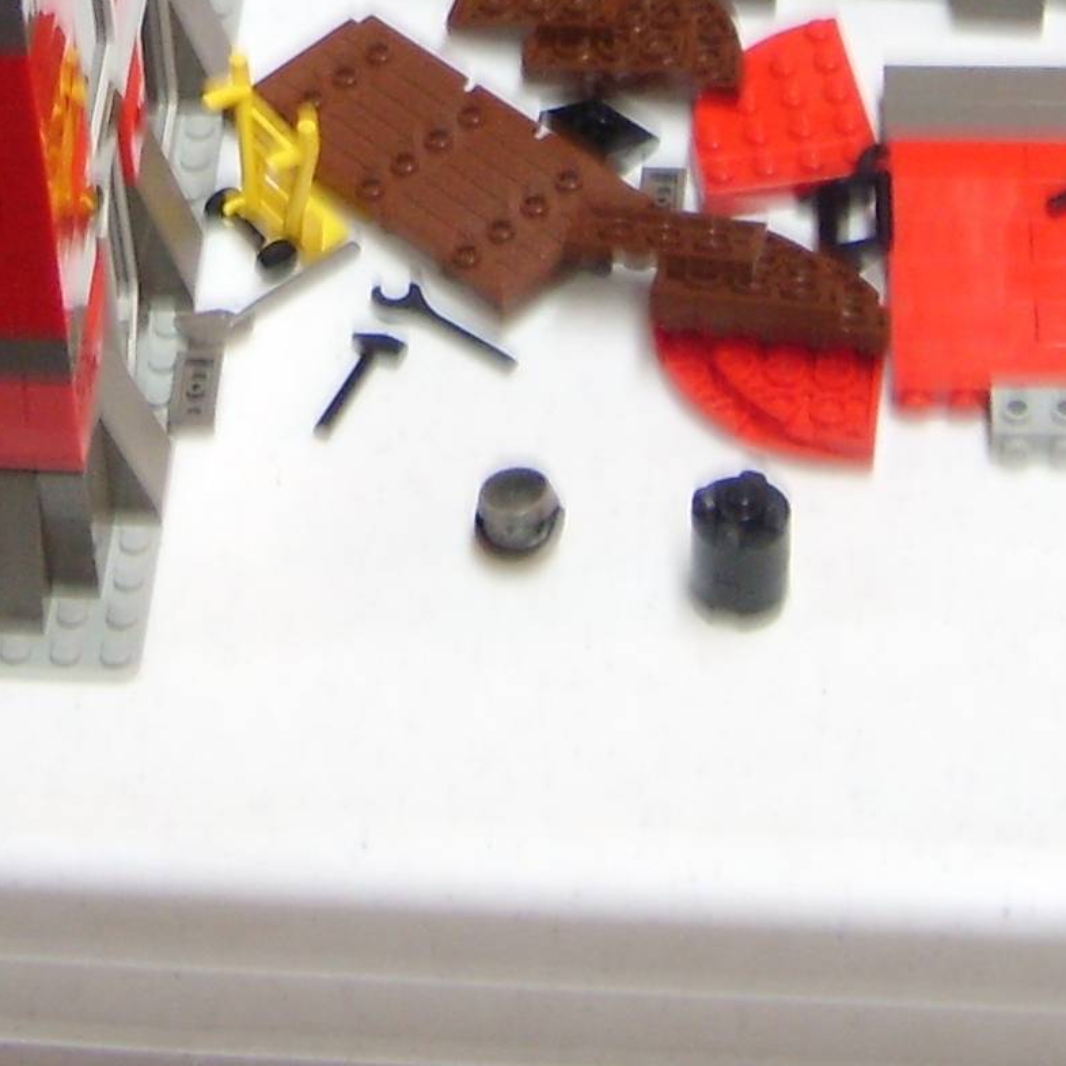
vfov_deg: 13.8
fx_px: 4216
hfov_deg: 14.3
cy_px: -357
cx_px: 235
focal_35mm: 121
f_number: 2.8
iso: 50
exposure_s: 1/10
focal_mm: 5.8
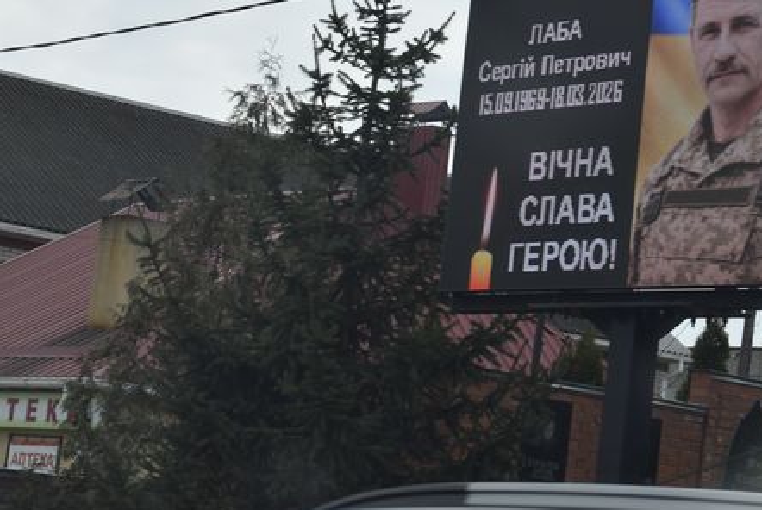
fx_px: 2964
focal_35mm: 140
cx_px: 562
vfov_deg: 9.8
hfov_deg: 14.6
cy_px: 127
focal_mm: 55
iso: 100
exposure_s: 1/200
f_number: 8
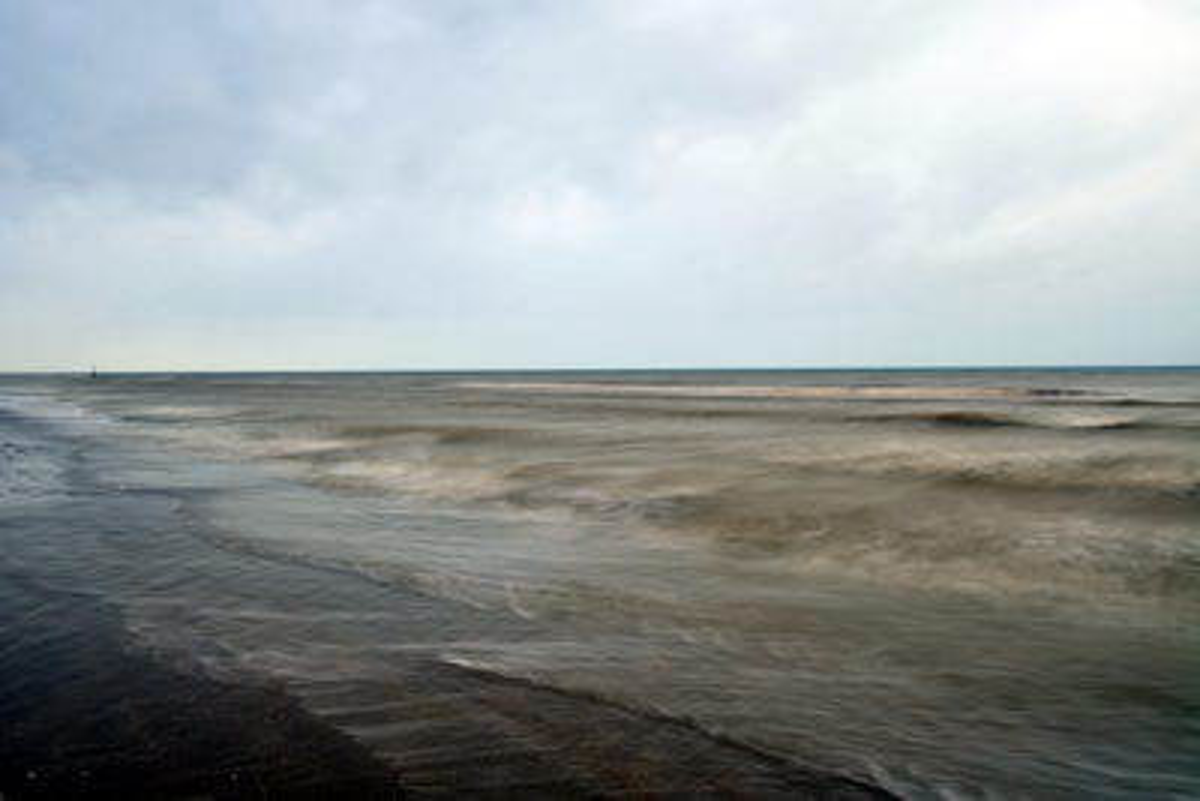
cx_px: 600
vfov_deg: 40.0
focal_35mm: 33
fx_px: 1100
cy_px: 400
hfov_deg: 57.2
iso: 100
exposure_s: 2
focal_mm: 22
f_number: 5.6
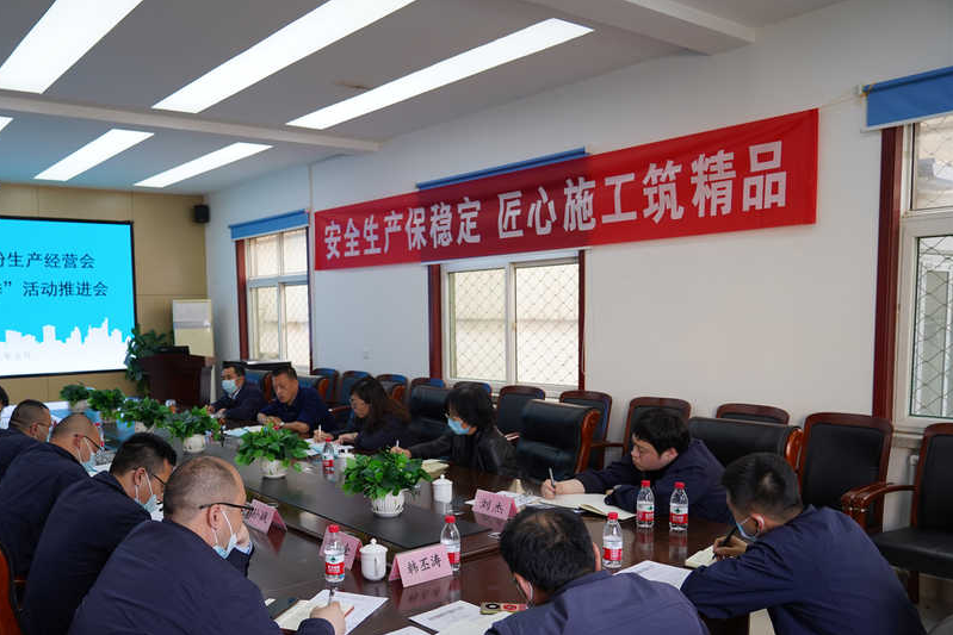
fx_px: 794
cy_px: 386
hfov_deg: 61.1
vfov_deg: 43.4
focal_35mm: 30
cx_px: 358
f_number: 4
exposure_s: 1/60
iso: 320
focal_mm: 24
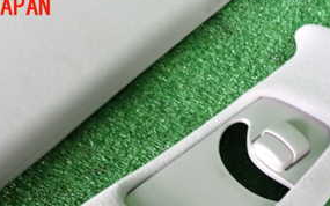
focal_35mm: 67
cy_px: 253
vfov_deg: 18.3
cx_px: 188
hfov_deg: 30.6
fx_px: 602
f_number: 2.3
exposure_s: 1/30
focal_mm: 5.4
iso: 400
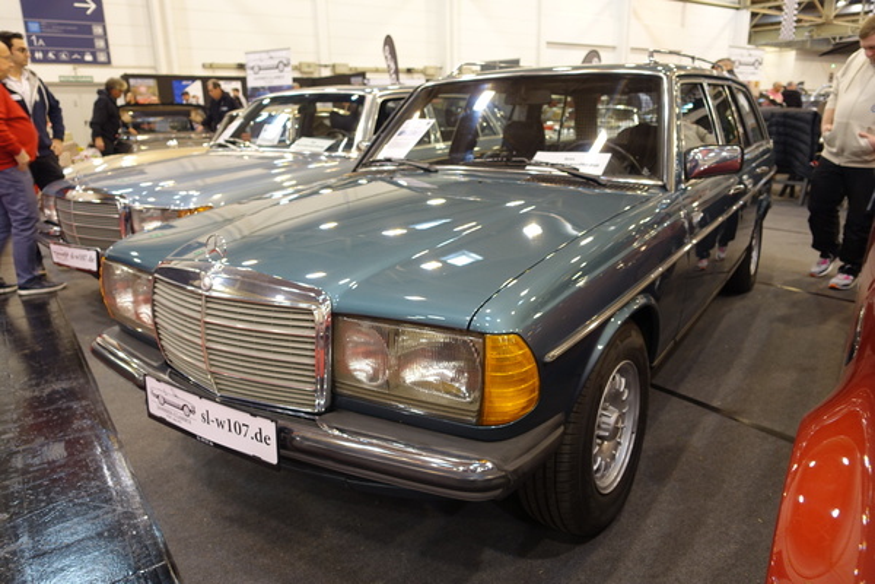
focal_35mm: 25
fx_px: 608
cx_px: 438
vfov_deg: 51.3
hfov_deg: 71.5
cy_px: 292
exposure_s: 1/30
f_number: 2.2
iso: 125
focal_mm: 9.2
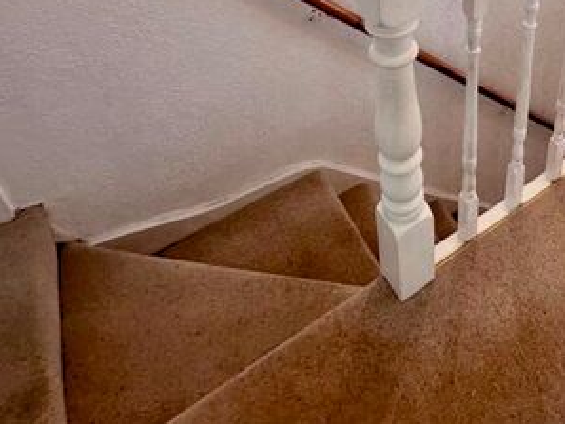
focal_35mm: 33
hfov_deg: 50.7
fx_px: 539
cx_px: 479
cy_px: -41
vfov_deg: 36.5
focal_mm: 2.22
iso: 160
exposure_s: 1/50
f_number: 2.2
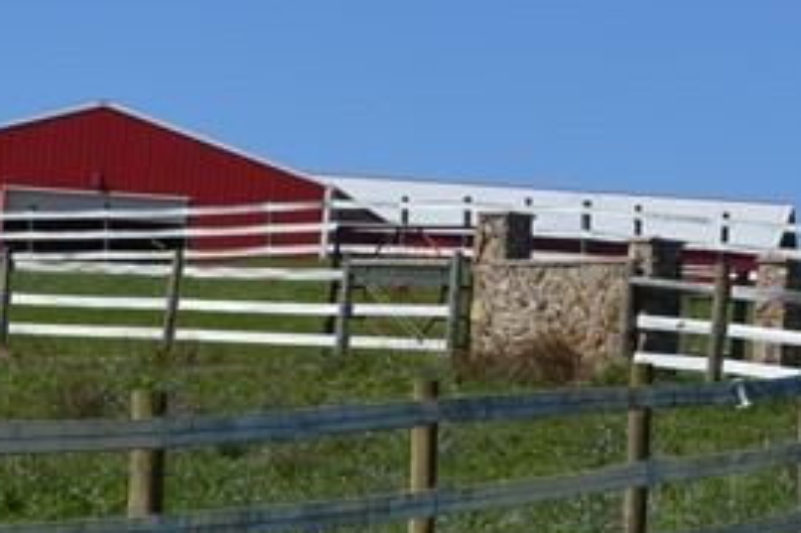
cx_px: 865
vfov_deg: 6.4
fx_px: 4714
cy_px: -116
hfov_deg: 9.6
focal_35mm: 212
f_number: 9
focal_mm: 35
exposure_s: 1/320
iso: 100
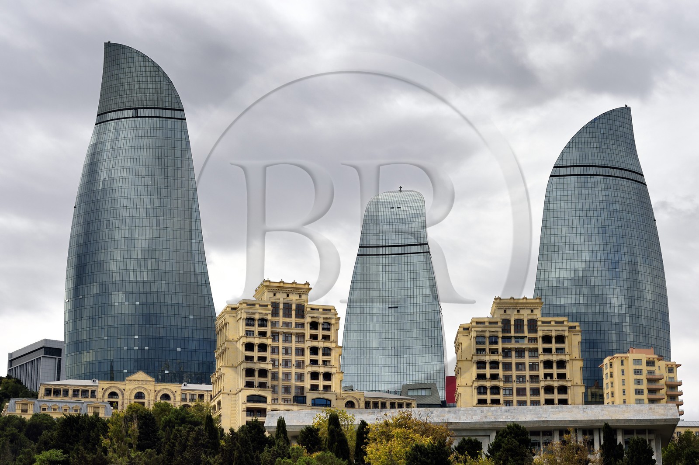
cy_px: 232
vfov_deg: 16.6
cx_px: 350
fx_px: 1591
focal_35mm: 82
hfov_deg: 24.8
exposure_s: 1/250
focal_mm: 82
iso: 200
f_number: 13
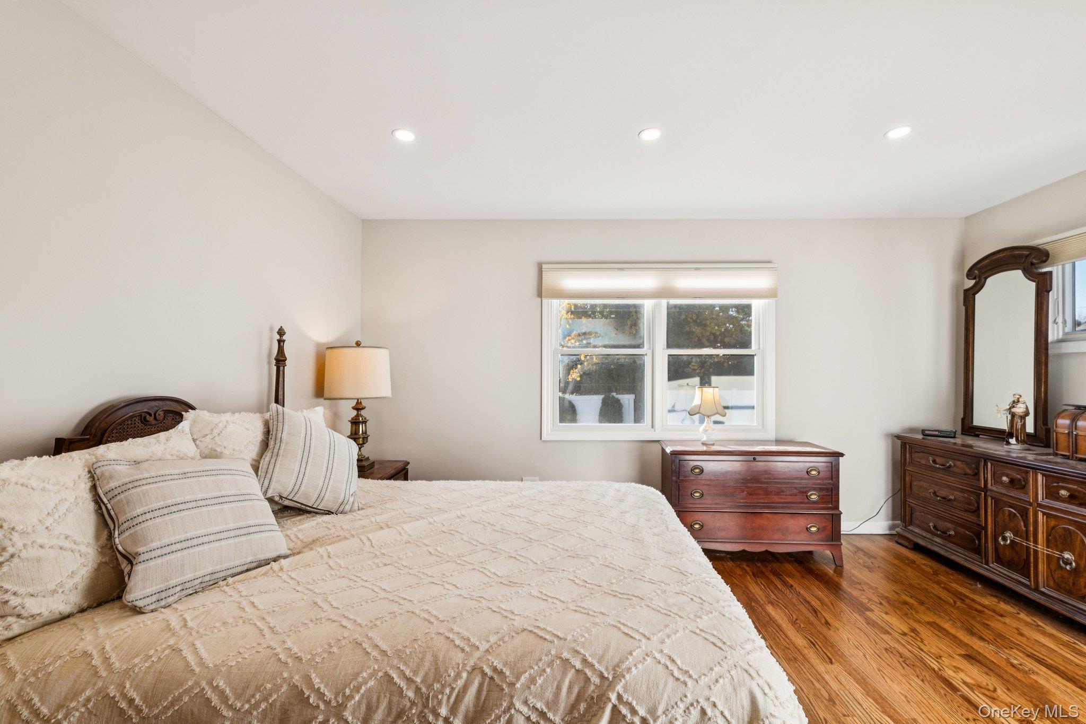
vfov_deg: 81.2
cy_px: 362
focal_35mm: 14
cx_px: 543
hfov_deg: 104.3
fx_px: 422
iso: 640
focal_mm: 14
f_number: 9
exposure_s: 1/125
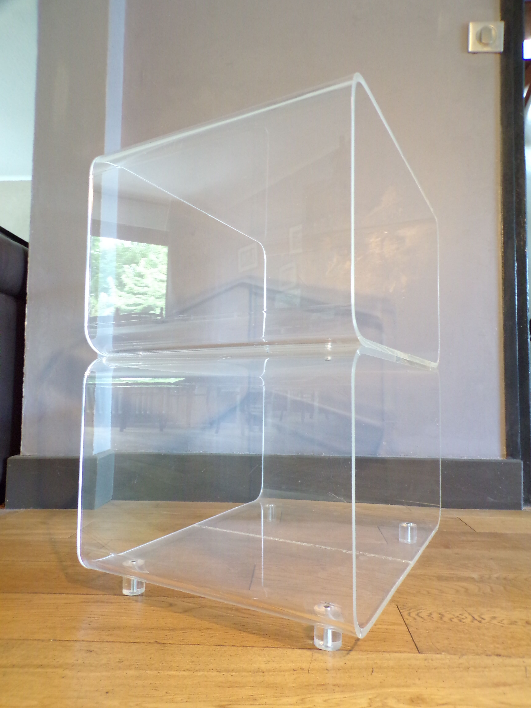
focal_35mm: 24
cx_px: 266
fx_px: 491
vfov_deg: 71.6
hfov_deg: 56.8
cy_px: 354
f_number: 3
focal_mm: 4.3
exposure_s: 1/15
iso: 400
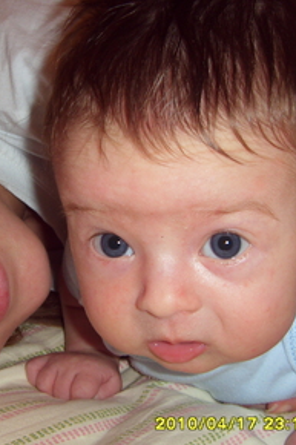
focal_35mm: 63
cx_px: 38
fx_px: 778
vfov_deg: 31.9
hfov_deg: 21.1
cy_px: 219
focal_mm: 6.6
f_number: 3.5
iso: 100
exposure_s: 1/45
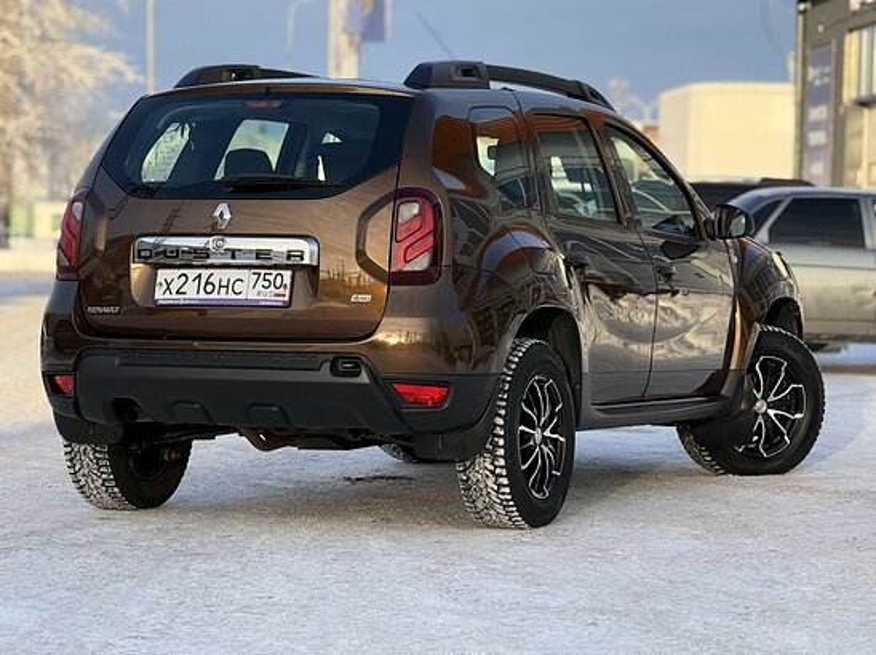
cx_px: 438
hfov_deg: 16.4
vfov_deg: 12.3
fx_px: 3034
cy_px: 328
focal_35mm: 120
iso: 64
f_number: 2.8
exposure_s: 1/529
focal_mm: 15.66
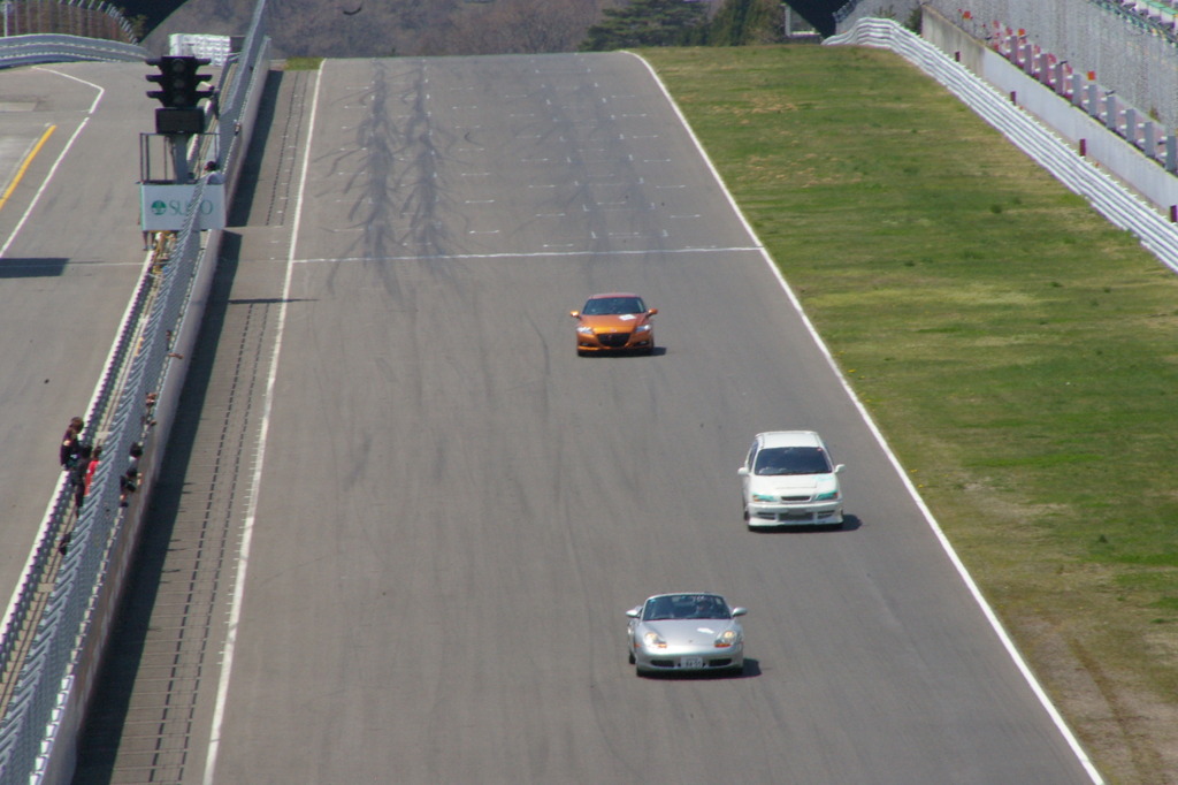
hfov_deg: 5.5
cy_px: 392
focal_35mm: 375
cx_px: 589
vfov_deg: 3.7
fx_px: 12266
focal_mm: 250
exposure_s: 1/125
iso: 800
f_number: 38
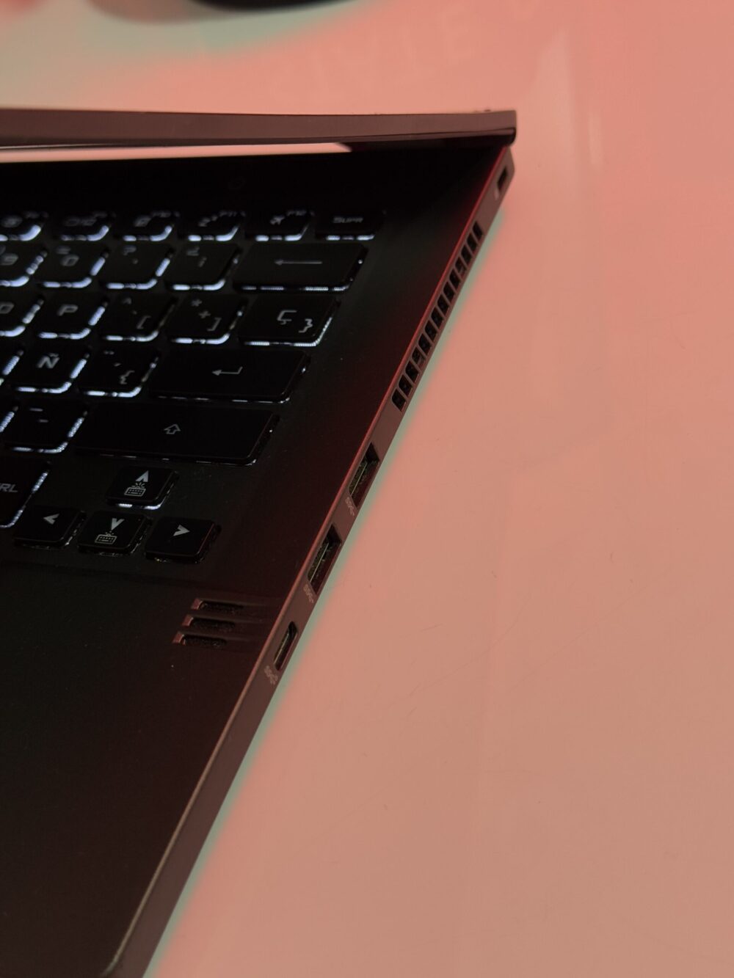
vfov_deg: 39.7
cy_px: 489
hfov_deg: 30.3
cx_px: 367
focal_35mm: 48
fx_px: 1357
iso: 160
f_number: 1.78
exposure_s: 1/60
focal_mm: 6.76
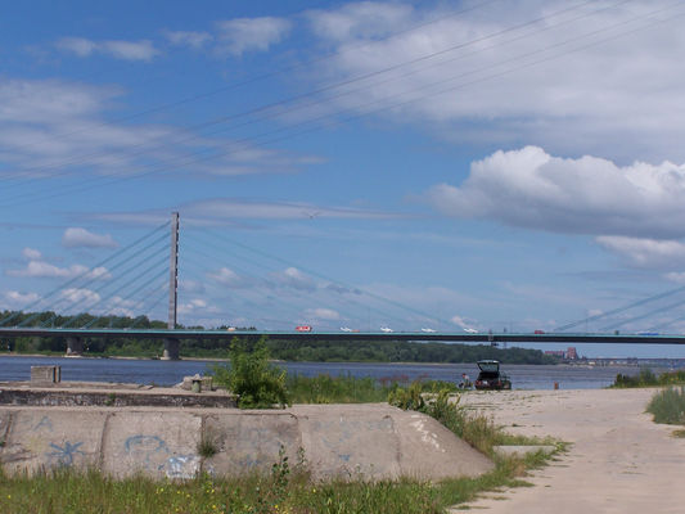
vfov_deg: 19.6
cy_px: 257
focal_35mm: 75
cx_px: 342
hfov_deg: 26.0
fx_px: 1484
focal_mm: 12.4
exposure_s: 1/500
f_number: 6.3
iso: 80
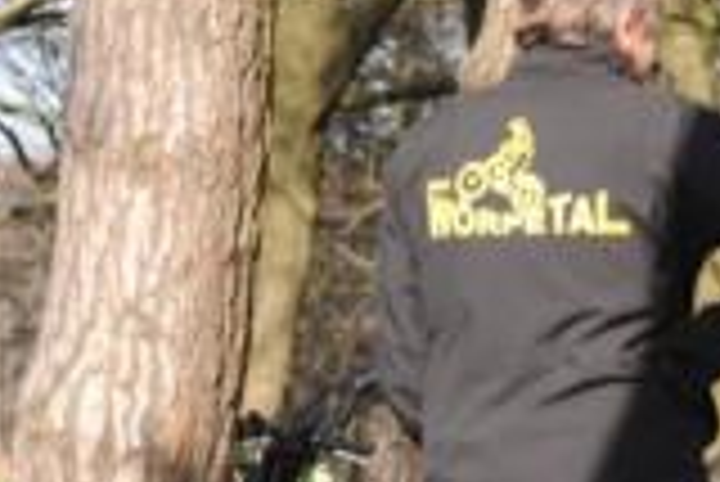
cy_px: 543
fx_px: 5004
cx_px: 1084
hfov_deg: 8.1
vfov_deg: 5.5
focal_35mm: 250
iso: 250
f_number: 4.5
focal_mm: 80
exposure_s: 1/800
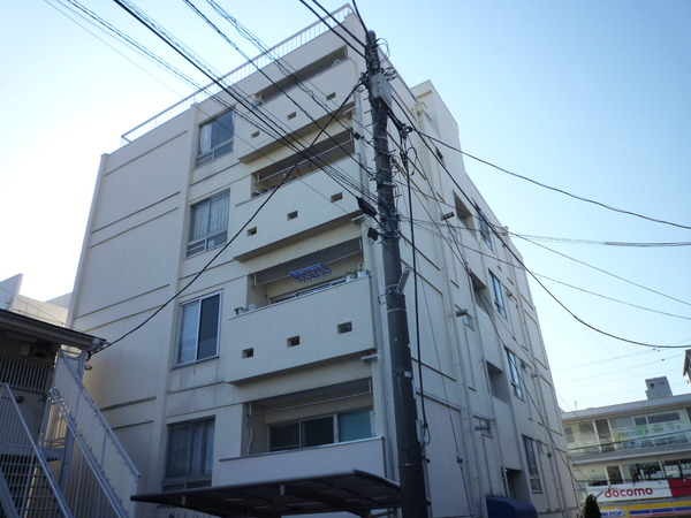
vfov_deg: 54.9
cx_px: 346
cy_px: 259
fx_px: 499
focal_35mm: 25
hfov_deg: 69.4
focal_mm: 4.4
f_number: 2.8
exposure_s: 1/500
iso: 125
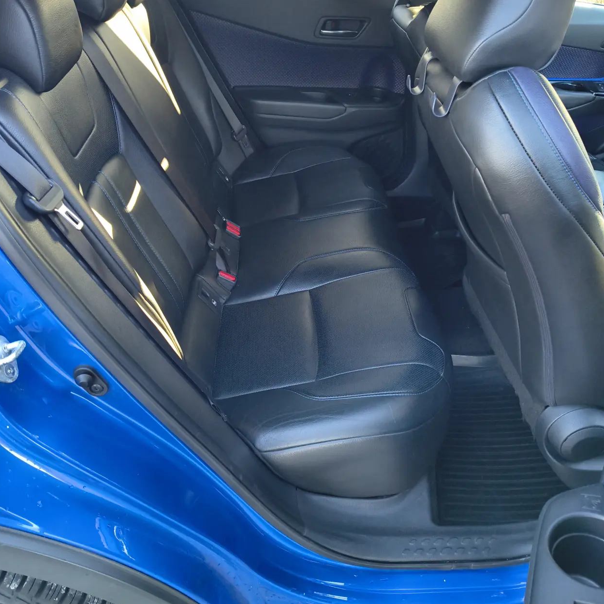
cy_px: 273
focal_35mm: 29
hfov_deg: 55.6
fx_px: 572
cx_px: 295
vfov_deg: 55.5
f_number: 1.8
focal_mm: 5.56
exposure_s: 1/100
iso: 438
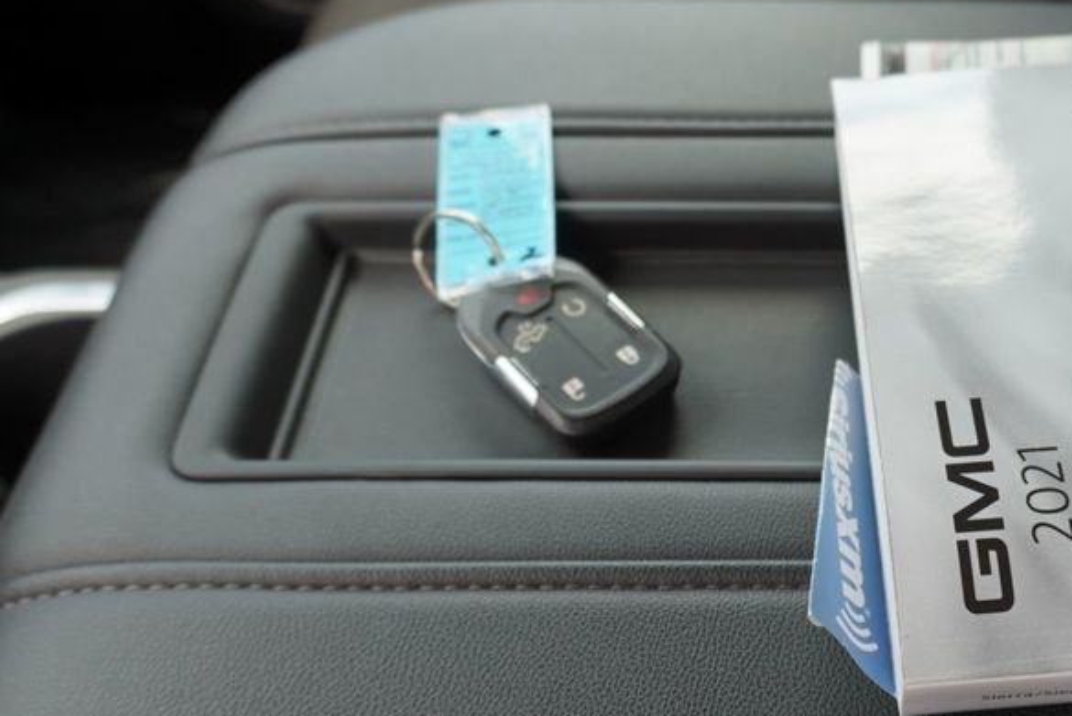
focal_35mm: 42
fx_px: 1252
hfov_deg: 44.2
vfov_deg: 31.9
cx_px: 850
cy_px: 403
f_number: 4
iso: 100
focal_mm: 16
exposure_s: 1/125
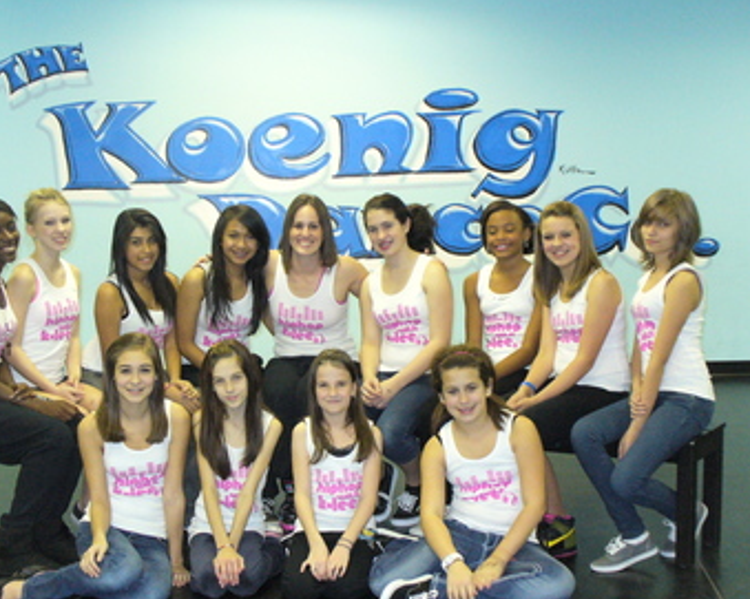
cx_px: 335
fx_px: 1198
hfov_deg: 34.7
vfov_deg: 28.1
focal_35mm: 54
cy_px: 315
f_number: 3
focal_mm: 7.9
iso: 400
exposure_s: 1/30
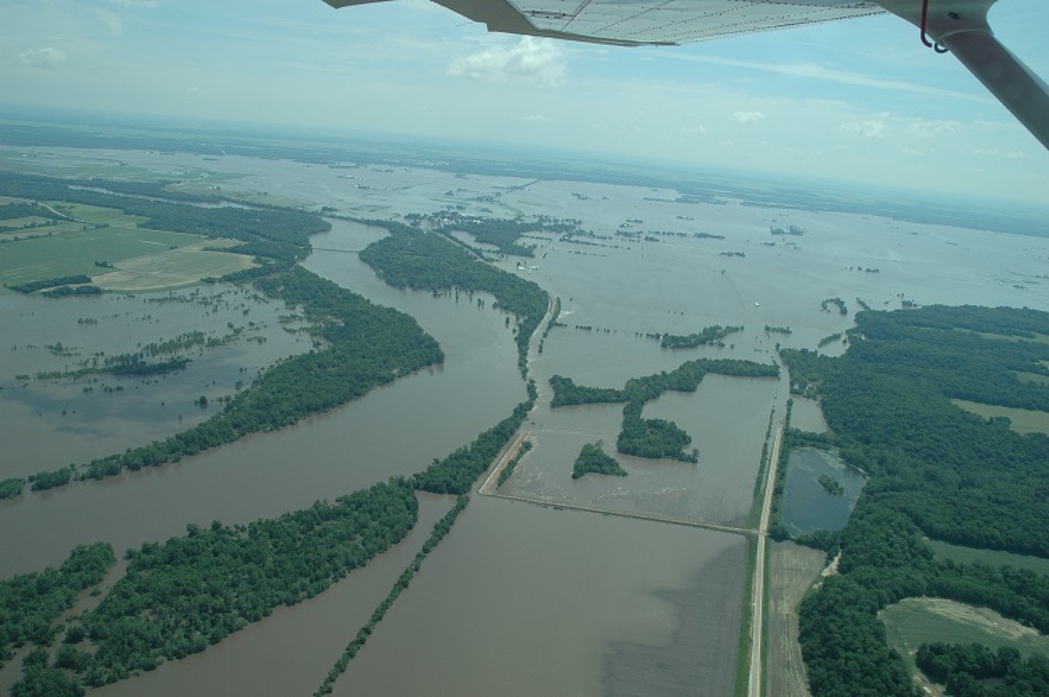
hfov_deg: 67.4
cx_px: 524
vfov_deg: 47.8
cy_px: 348
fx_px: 786
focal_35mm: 27
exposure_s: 1/400
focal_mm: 18
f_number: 10
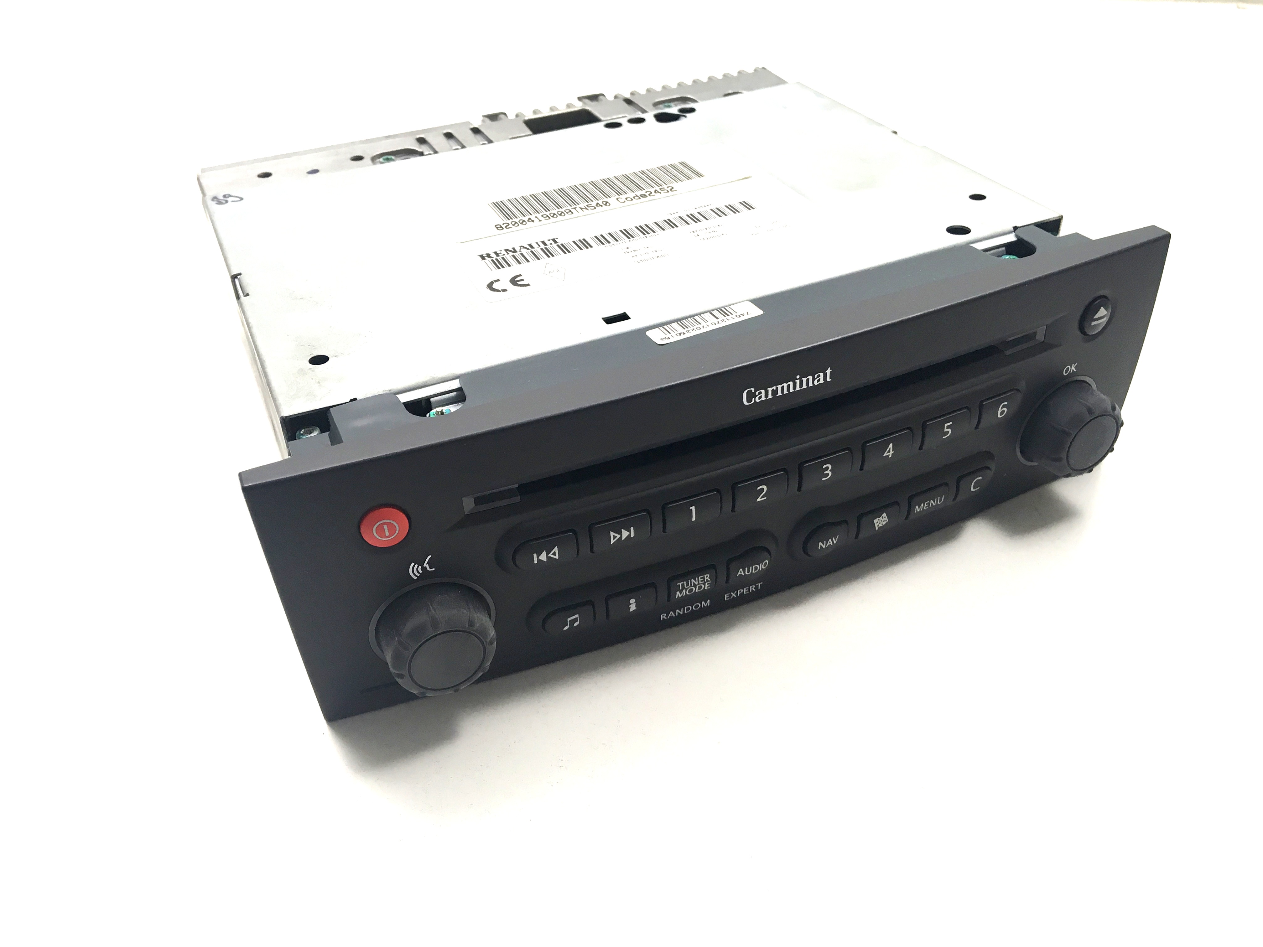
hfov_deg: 61.7
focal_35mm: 29
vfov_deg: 48.2
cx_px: 632
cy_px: 474
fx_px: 1058
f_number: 2.2
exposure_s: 1/33
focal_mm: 4.15
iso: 25
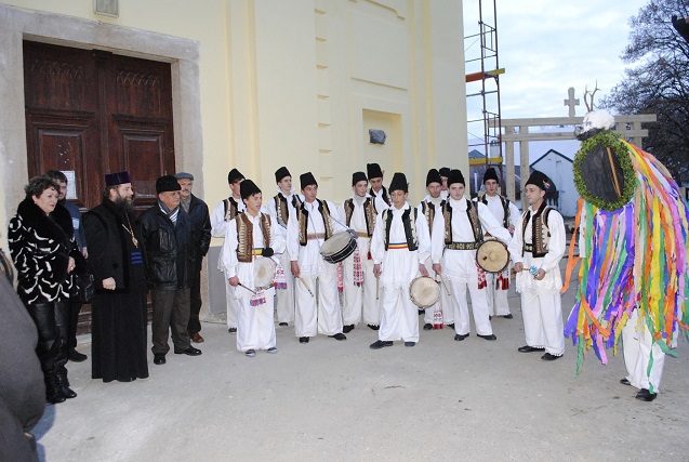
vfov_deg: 48.1
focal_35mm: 27
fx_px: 518
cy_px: 231
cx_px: 344
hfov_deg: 67.3
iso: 1600
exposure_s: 1/60
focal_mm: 18
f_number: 5.6
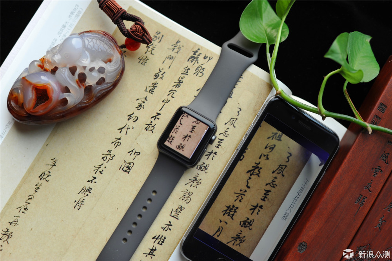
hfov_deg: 39.6
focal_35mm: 50
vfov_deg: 26.9
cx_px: 196
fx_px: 544
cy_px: 130
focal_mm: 50
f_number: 3.5
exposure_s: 1/50
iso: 200
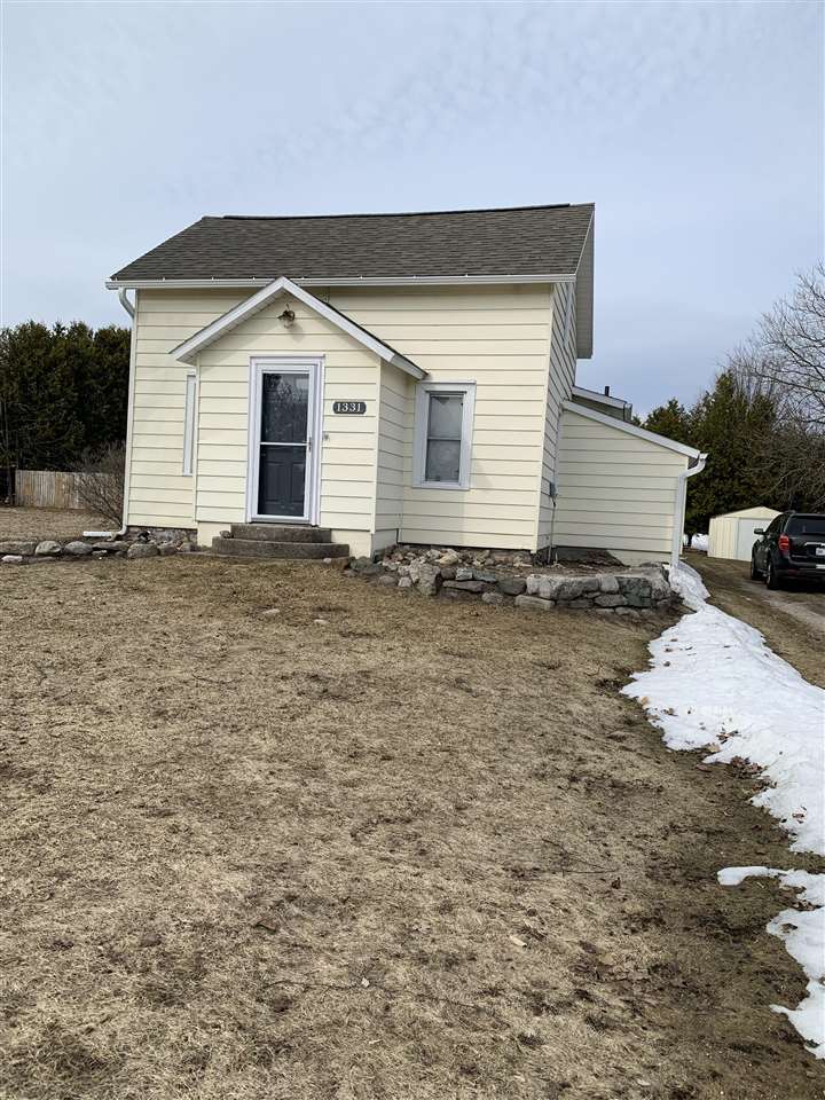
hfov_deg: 53.1
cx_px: 412
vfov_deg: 67.3
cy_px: 550
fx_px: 826
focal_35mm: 26
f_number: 1.8
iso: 25
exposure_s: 1/3289
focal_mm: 4.25
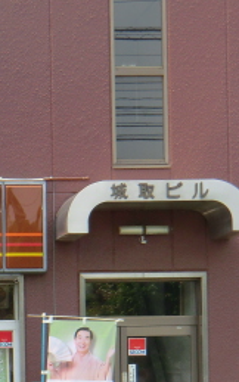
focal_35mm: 170
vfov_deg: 12.2
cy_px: 333
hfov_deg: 7.6
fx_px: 1771
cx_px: -115
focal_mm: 11.6
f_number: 4.4
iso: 64
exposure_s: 1/200
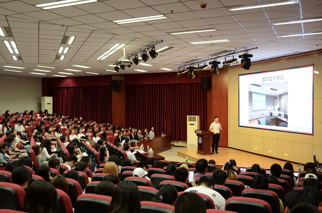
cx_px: 161
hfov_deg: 53.2
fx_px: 321
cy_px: 106
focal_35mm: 36
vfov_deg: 36.7
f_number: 3.8
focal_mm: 24
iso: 200
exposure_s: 1/10
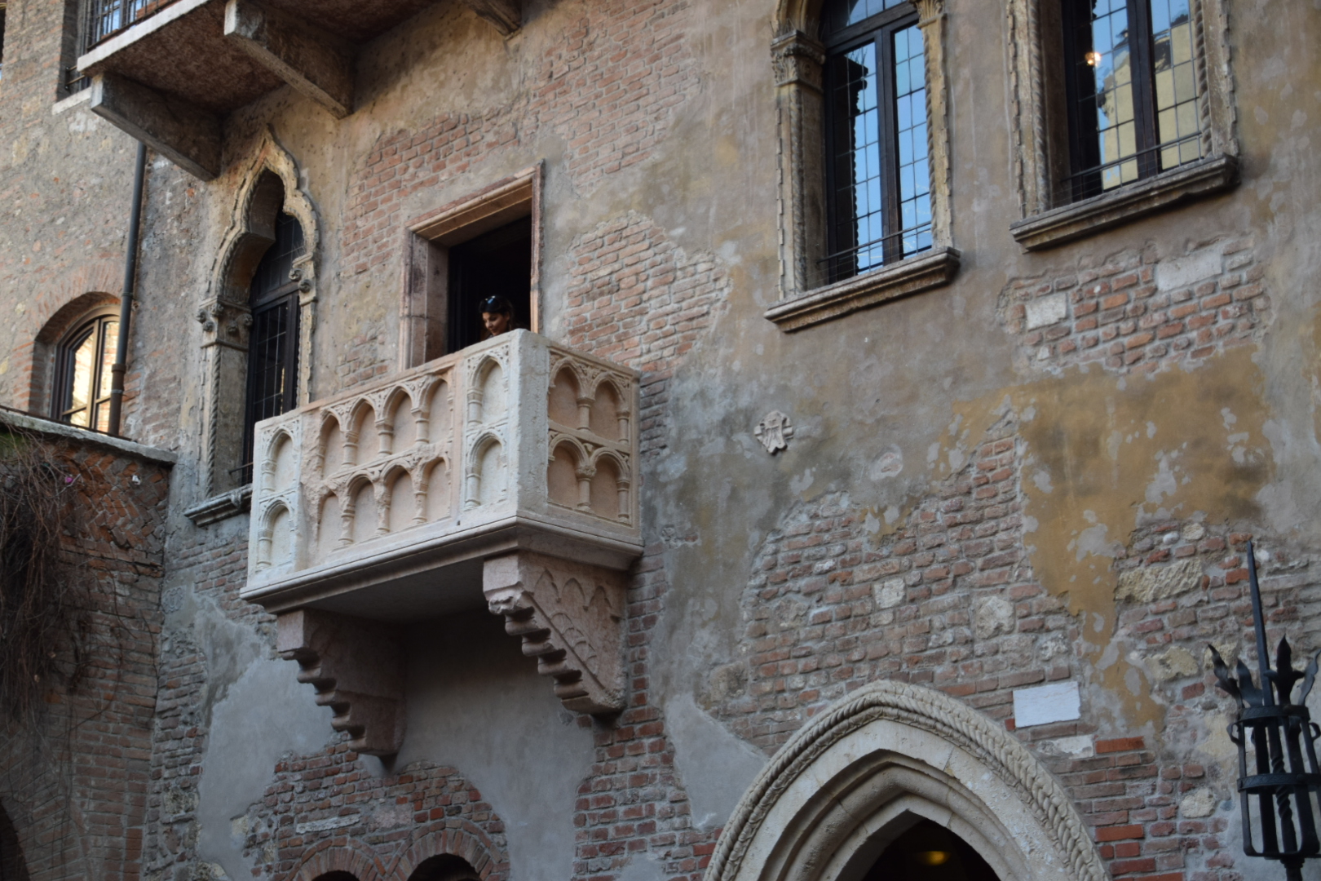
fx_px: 2091
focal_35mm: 57
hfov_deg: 35.1
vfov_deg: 23.8
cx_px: 660
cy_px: 440
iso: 400
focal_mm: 38
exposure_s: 1/180
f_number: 4.5
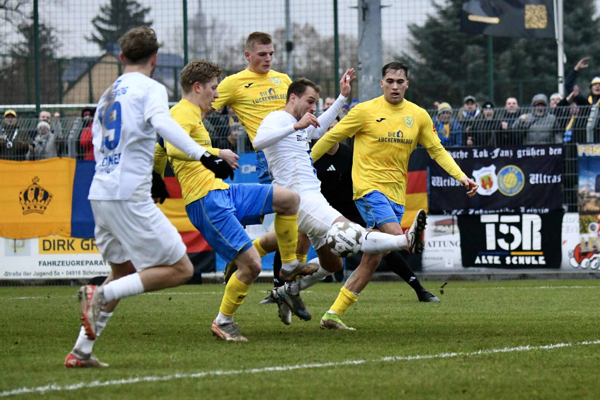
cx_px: 300
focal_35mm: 175
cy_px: 200
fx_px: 2916
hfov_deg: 11.7
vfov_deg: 7.8
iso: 8000
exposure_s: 1/1600
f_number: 5
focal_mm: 175
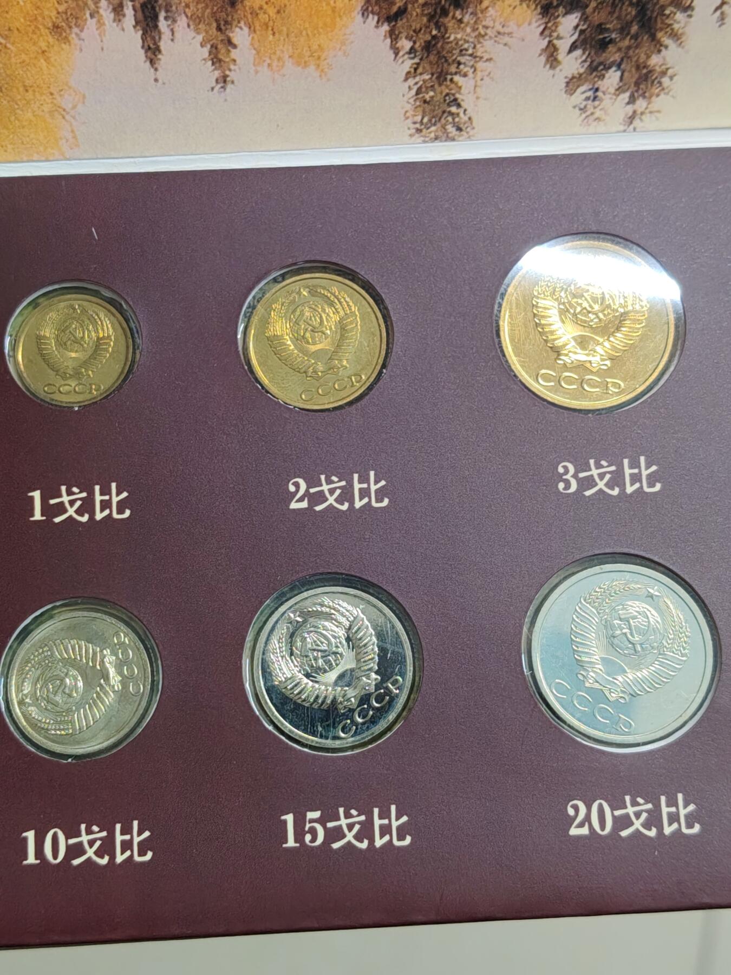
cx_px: 366
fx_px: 1436
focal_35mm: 51
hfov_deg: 28.6
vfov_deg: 37.5
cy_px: 488
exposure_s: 1/50
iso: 422
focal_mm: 4.84
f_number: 1.88
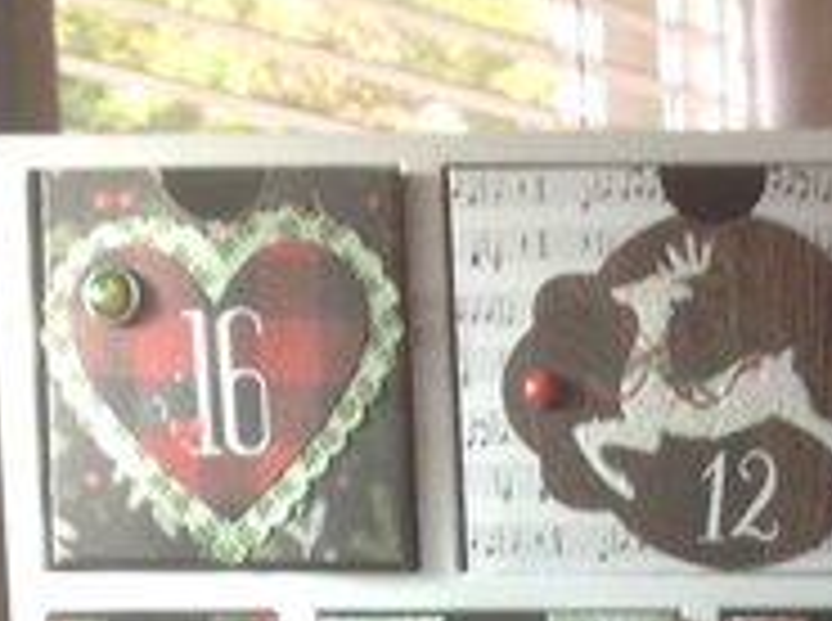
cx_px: 1111
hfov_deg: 13.4
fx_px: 3406
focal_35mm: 142
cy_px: 1179
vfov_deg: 9.8
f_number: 2.4
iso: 64
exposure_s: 1/30
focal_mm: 4.28
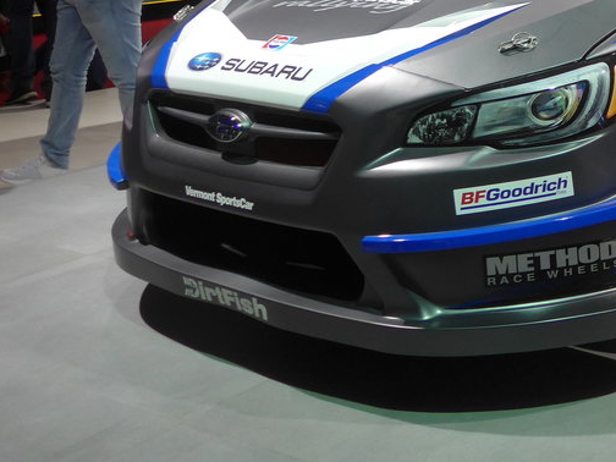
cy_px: -76
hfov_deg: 26.0
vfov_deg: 20.1
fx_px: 1228
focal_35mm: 69
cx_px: 680
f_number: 2.2
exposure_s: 1/250
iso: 160
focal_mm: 6
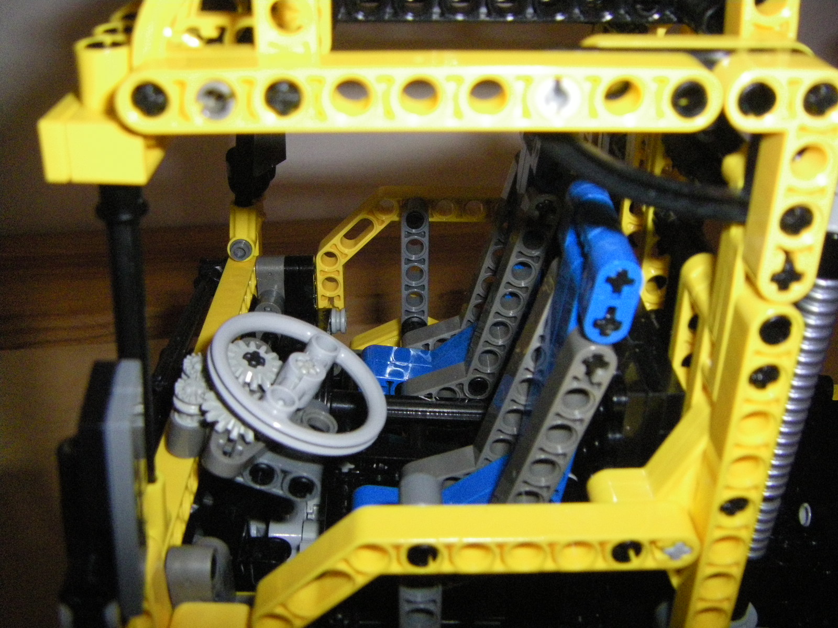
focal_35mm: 38
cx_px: 419
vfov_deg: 37.7
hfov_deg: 49.0
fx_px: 920
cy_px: 314
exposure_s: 1/50
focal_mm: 6.3
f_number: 7
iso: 500
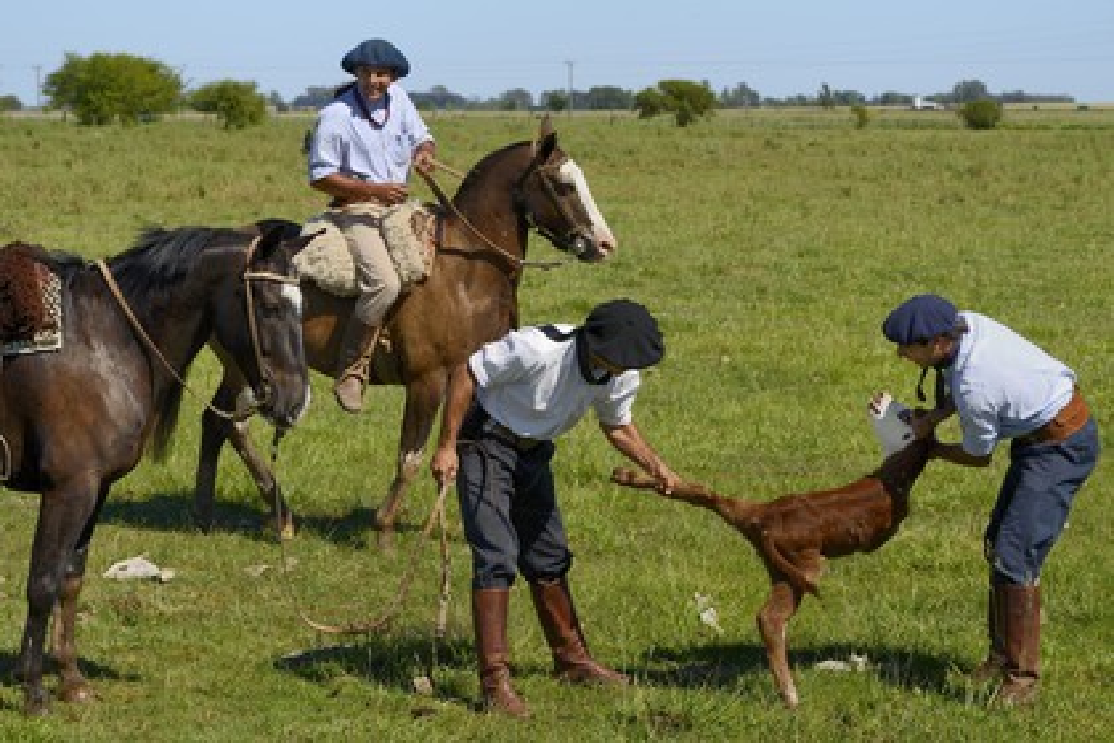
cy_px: 372
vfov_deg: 14.9
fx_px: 2847
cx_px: 557
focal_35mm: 92
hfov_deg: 22.1
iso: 400
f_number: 9
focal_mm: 92
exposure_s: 1/640
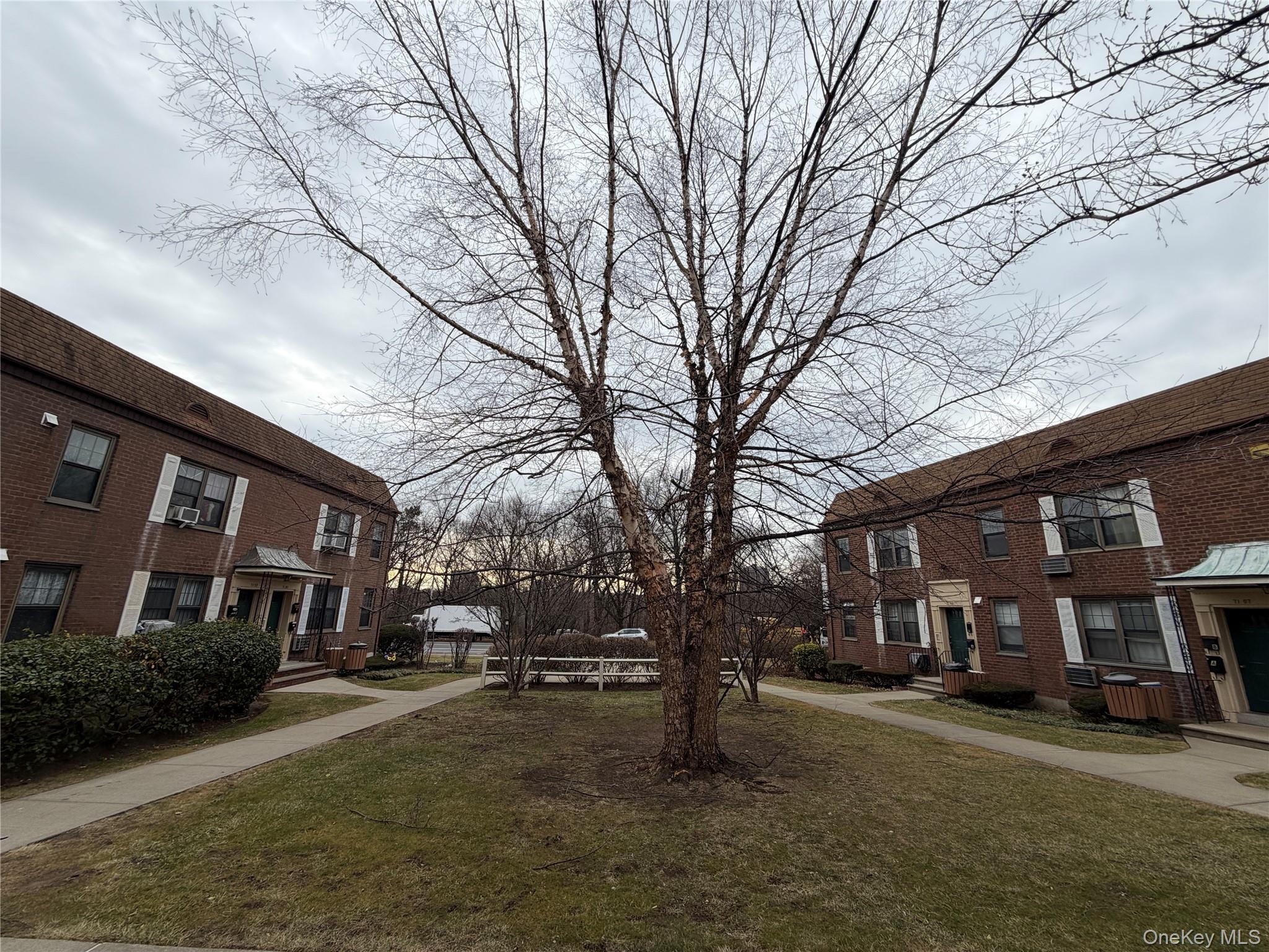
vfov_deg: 85.7
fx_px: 513
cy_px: 476
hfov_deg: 102.1
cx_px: 634
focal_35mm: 14
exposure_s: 1/760
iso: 40
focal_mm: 2.22
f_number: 2.2
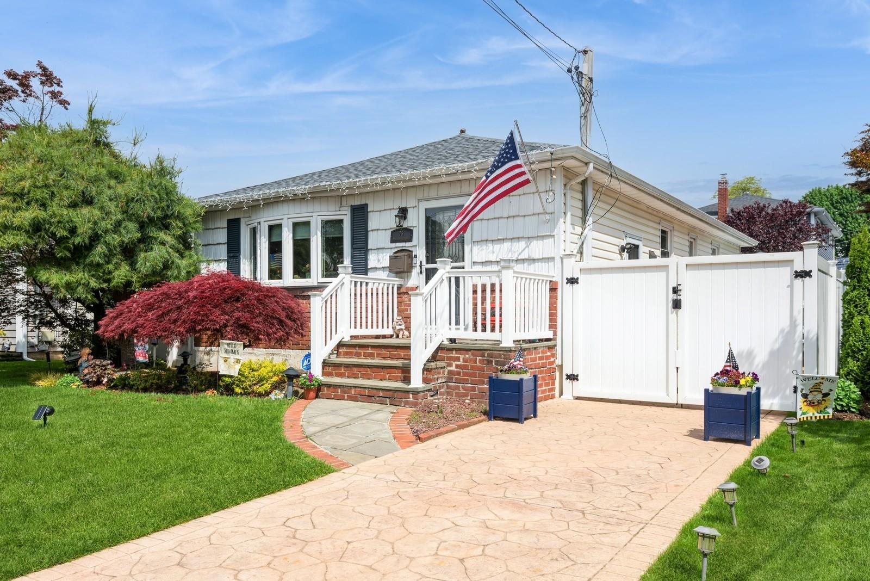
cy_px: 290
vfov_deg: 48.0
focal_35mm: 27
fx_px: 653
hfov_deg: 67.4
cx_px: 435
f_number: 9
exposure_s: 1/320
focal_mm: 27
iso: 200
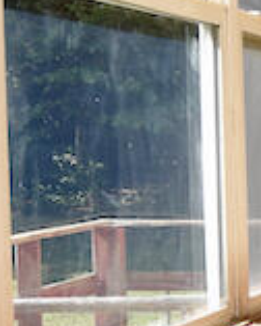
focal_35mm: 130
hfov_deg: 10.3
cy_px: 178
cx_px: 634
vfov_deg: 14.8
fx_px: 1253
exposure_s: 1/125
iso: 160
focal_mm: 17
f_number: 5.6
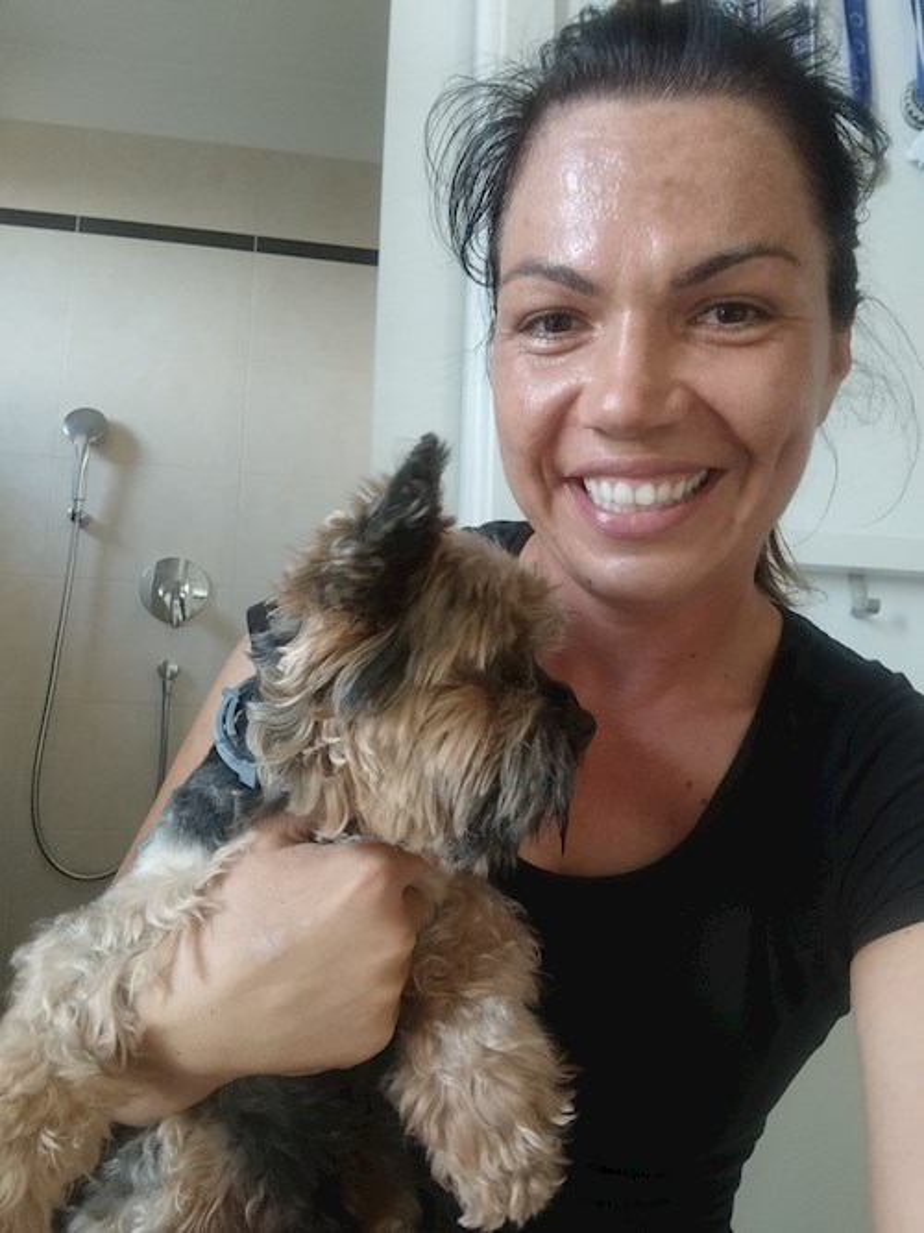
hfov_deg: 66.0
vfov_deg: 81.8
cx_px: 462
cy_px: 616
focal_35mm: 20
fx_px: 712
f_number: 2.45
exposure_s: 1/33.3
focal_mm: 3.49
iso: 150
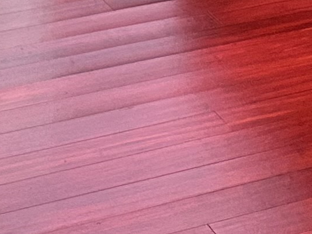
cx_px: 686
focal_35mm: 194
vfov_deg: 6.5
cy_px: -606
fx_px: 1749
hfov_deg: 9.3
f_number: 1.5
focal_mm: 5.7
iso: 320
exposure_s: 1/60
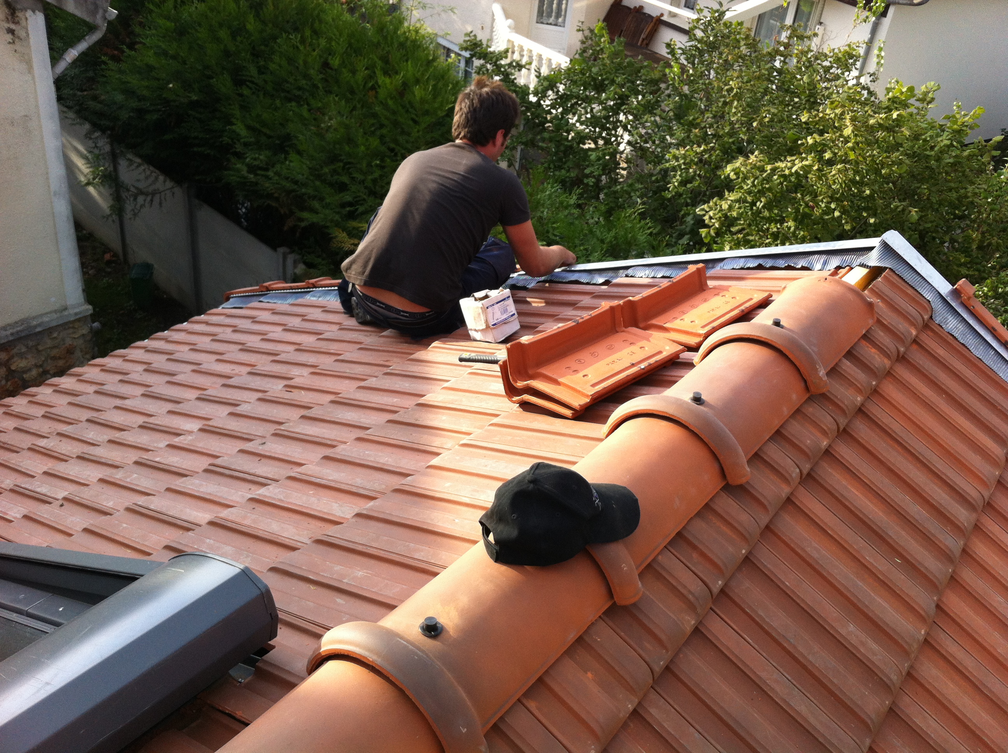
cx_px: 504
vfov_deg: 40.6
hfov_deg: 52.7
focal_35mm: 35
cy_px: 376
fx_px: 1018
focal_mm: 3.85
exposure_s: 1/225
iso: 80
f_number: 2.8
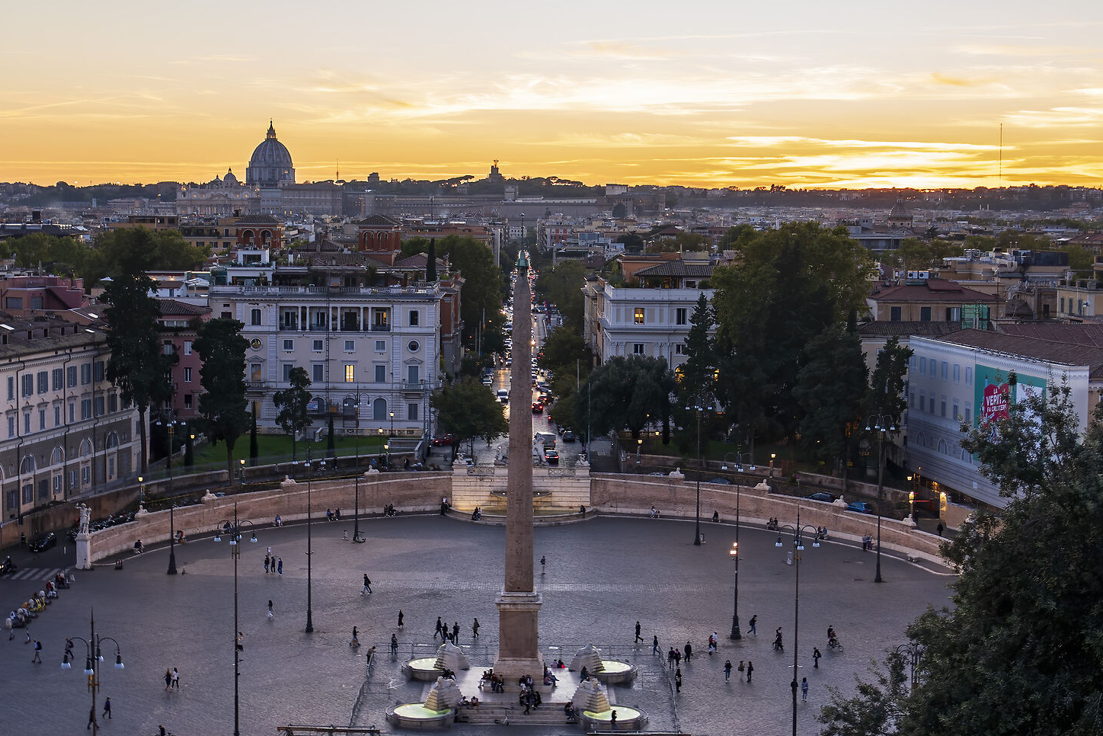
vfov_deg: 23.4
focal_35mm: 58
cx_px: 497
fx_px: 1777
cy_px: 331
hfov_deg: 34.5
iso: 100
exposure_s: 1/40
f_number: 3.2
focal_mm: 35
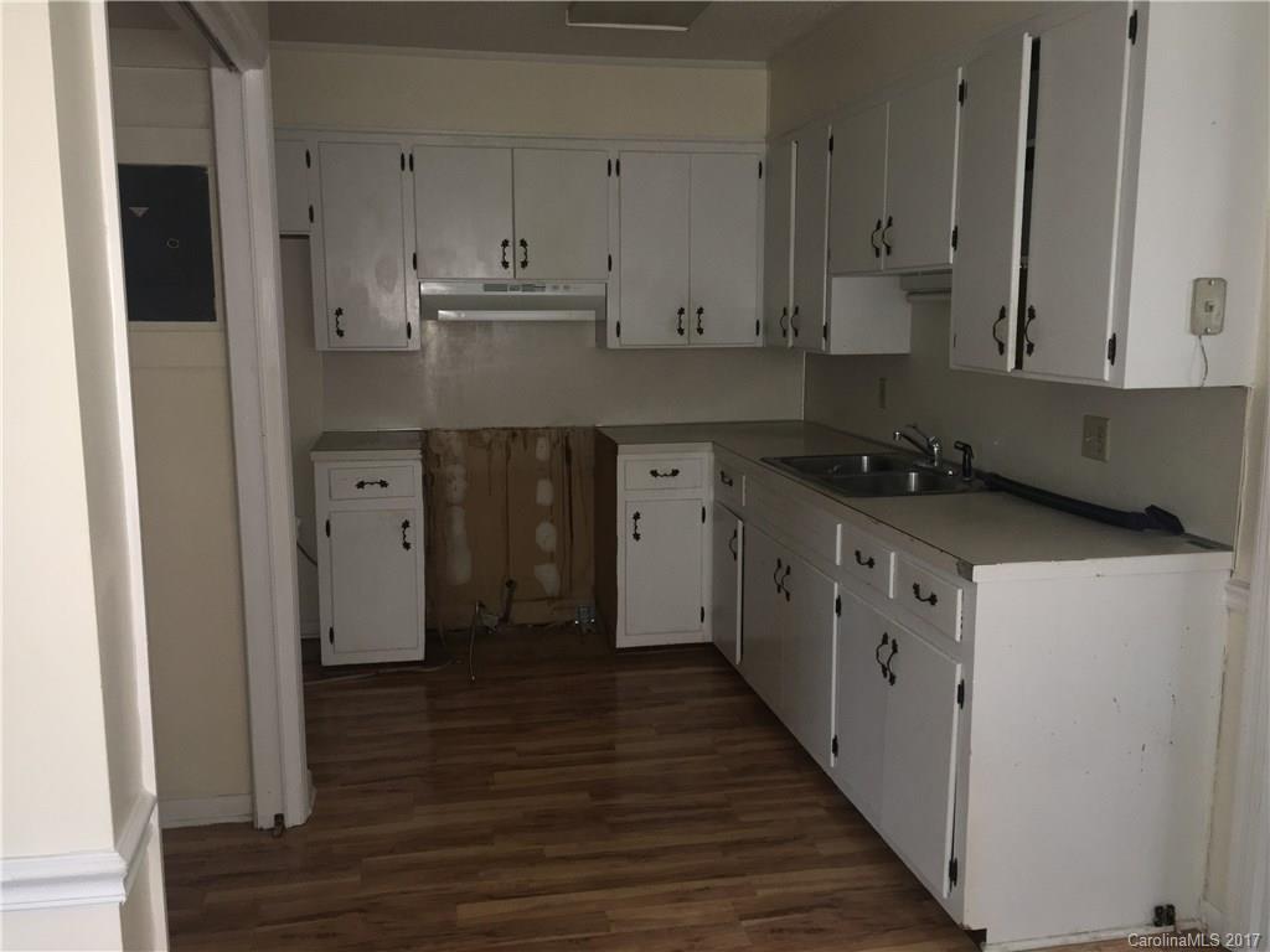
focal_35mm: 29
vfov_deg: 48.2
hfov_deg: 61.7
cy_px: 476
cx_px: 635
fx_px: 1064
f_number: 2.2
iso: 80
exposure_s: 1/16
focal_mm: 4.15
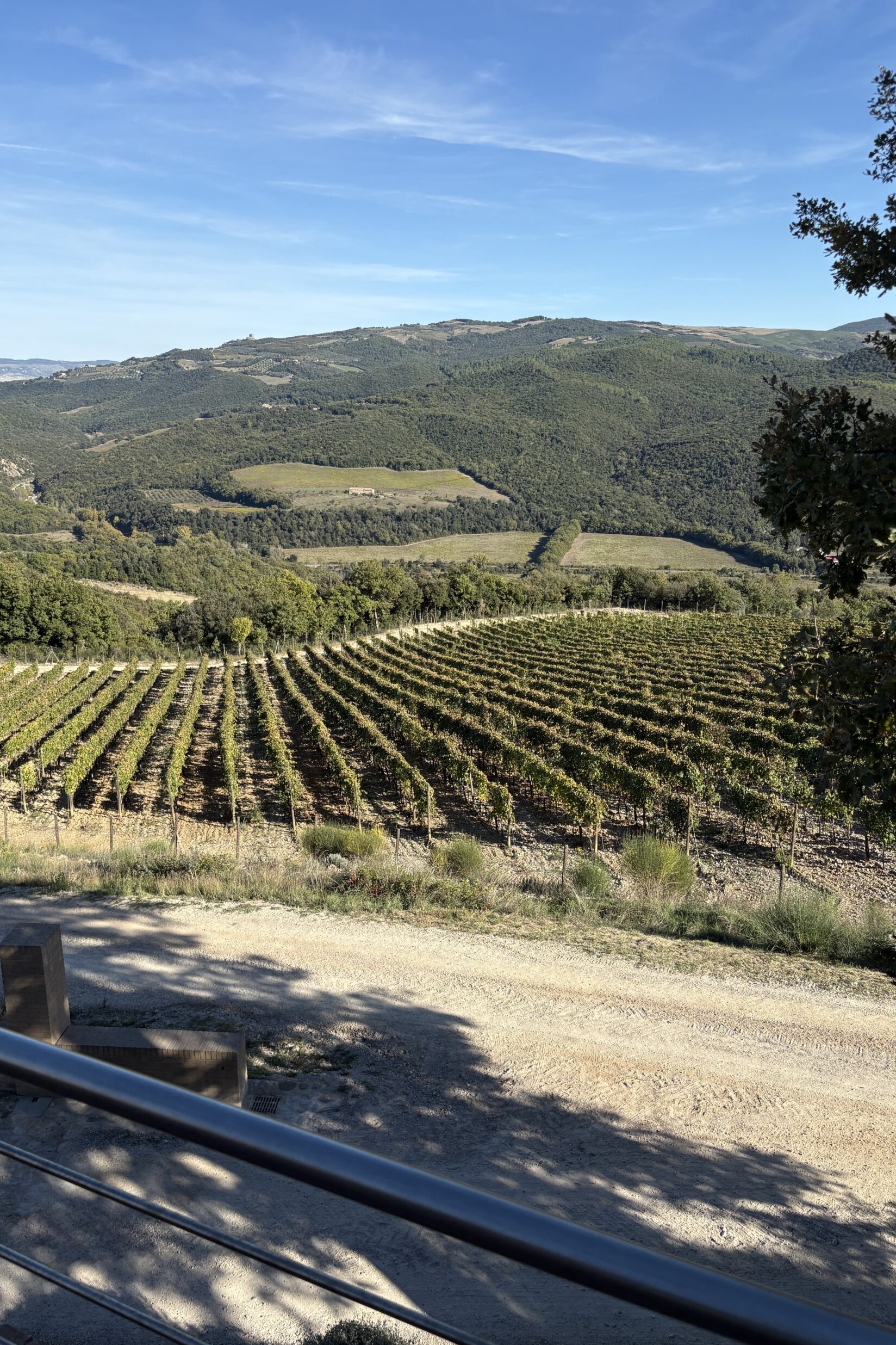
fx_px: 1045
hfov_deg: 46.4
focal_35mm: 28
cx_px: 422
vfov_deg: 65.5
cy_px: 663
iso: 50
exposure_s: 1/2865
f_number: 1.6
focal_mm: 5.96
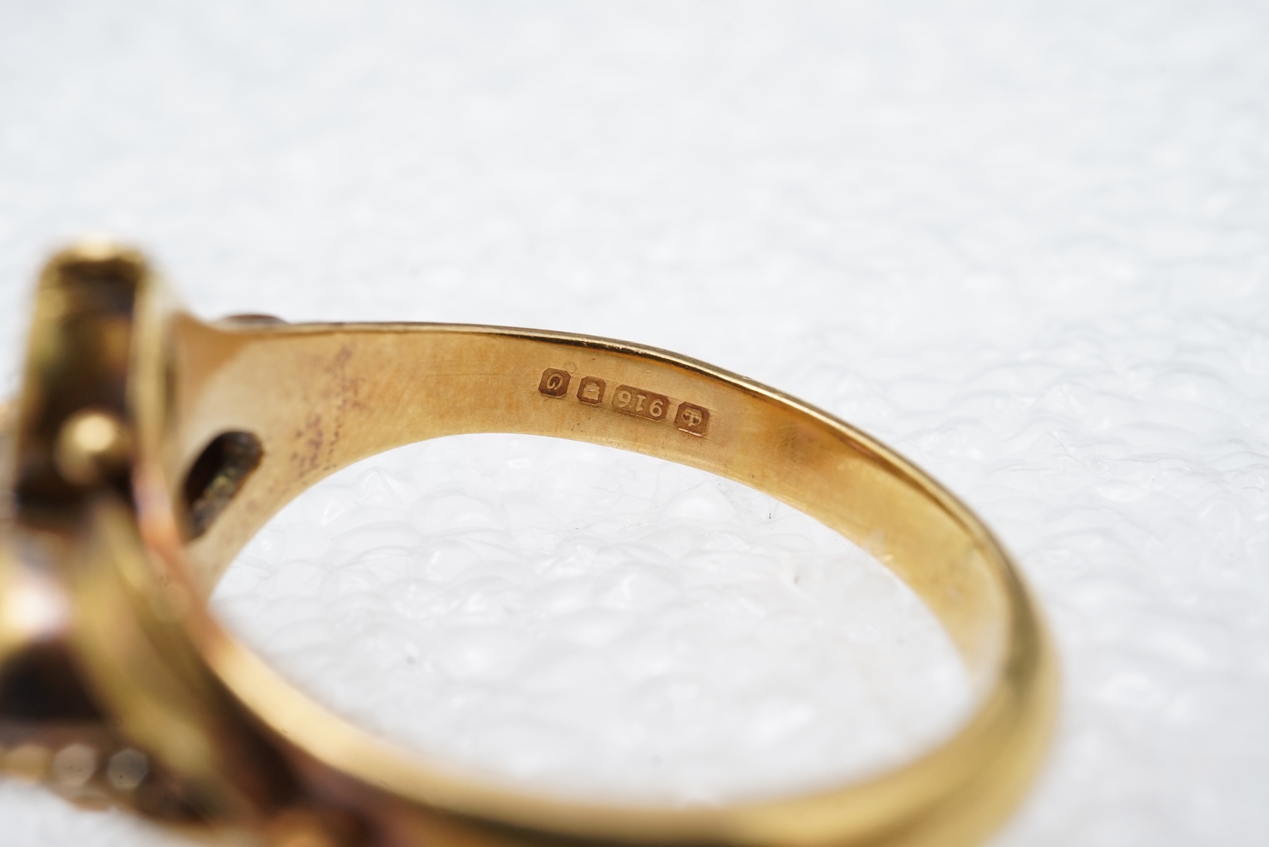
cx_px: 634
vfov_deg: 29.9
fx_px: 1586
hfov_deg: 43.6
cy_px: 424
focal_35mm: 45
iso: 640
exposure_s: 1/125
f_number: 22
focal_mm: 30
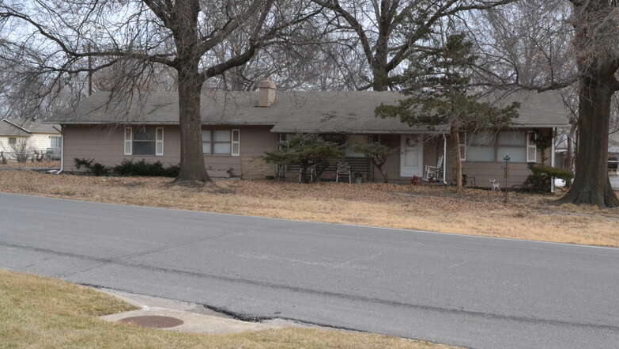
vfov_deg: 25.7
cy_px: 161
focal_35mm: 47
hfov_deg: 44.1
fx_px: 764
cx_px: 304
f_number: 18
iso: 3200
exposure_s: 1/320
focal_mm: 29
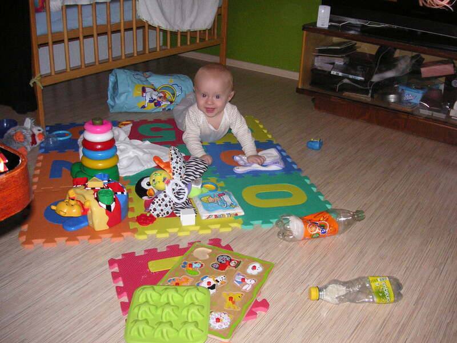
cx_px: 228
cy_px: 172
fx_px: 488
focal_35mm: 37
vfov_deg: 38.7
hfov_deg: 50.1
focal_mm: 6.1
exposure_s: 1/45
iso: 160
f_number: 2.8
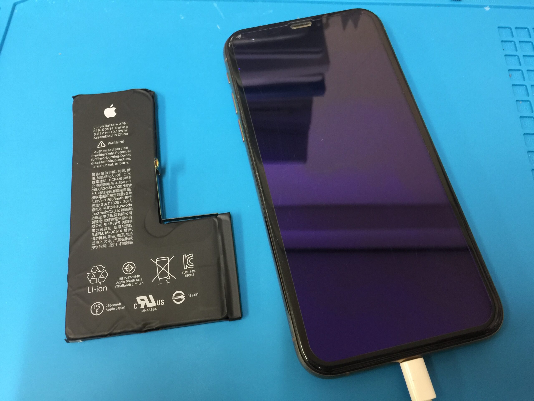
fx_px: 447
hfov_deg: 61.7
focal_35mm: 29
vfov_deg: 48.2
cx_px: 267
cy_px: 200
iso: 80
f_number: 2.2
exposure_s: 1/17
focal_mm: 4.15
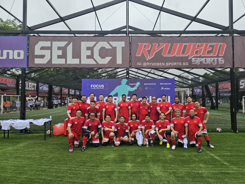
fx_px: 163
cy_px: 92
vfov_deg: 58.9
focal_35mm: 23
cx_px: 122
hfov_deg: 73.9
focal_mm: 6.3
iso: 16
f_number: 1.7
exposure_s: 1/526
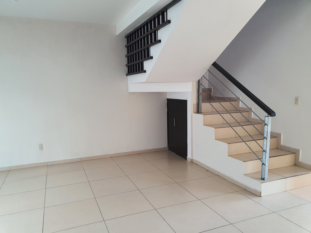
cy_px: 116
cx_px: 156
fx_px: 234
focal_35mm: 26
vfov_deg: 53.1
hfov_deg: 67.3
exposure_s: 1/120
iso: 160
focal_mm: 4.3
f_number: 2.4
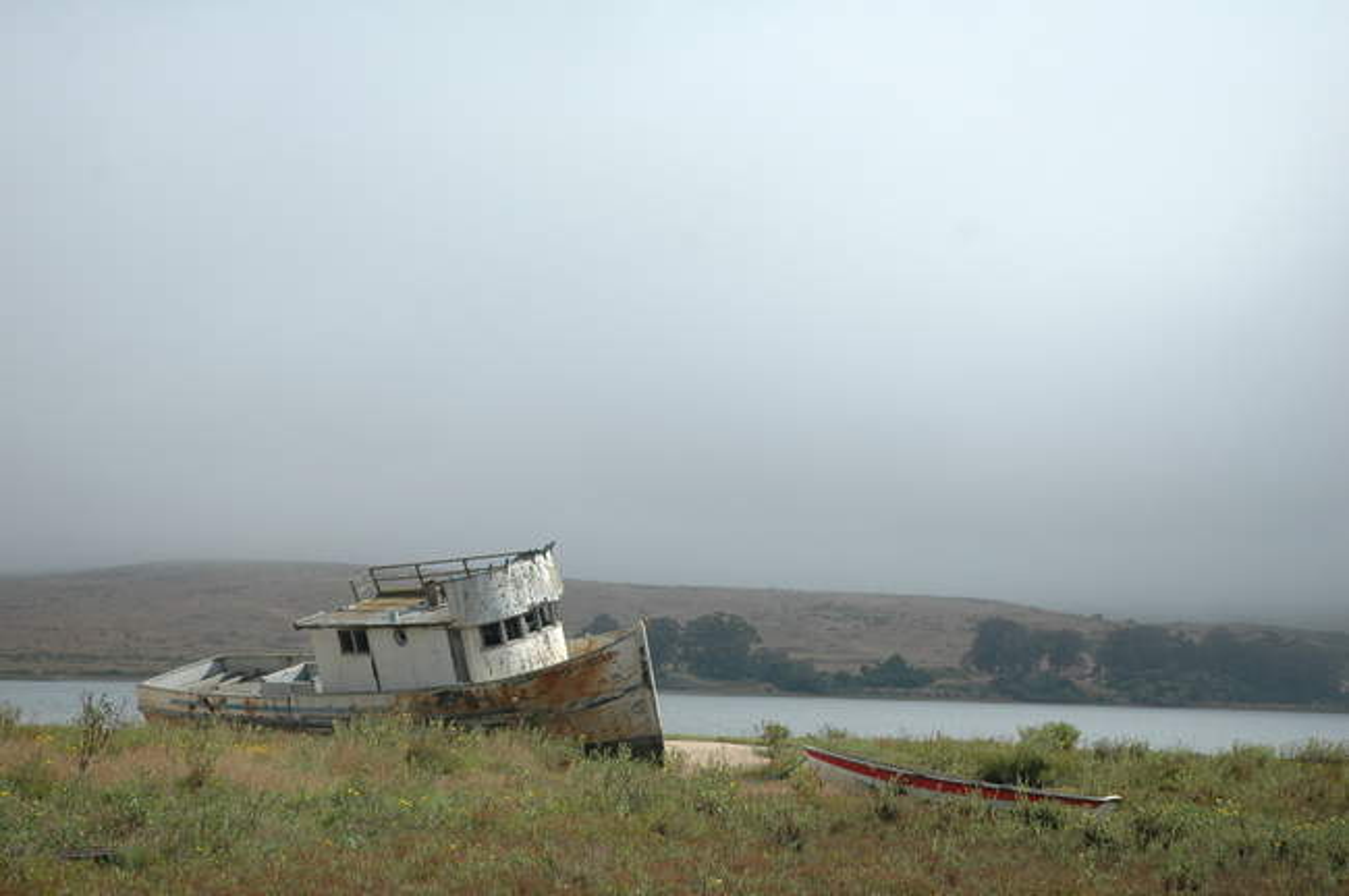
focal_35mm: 72
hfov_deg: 28.1
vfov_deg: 18.9
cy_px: 448
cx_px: 674
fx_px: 2695
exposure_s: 1/1000
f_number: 5.6
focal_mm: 48
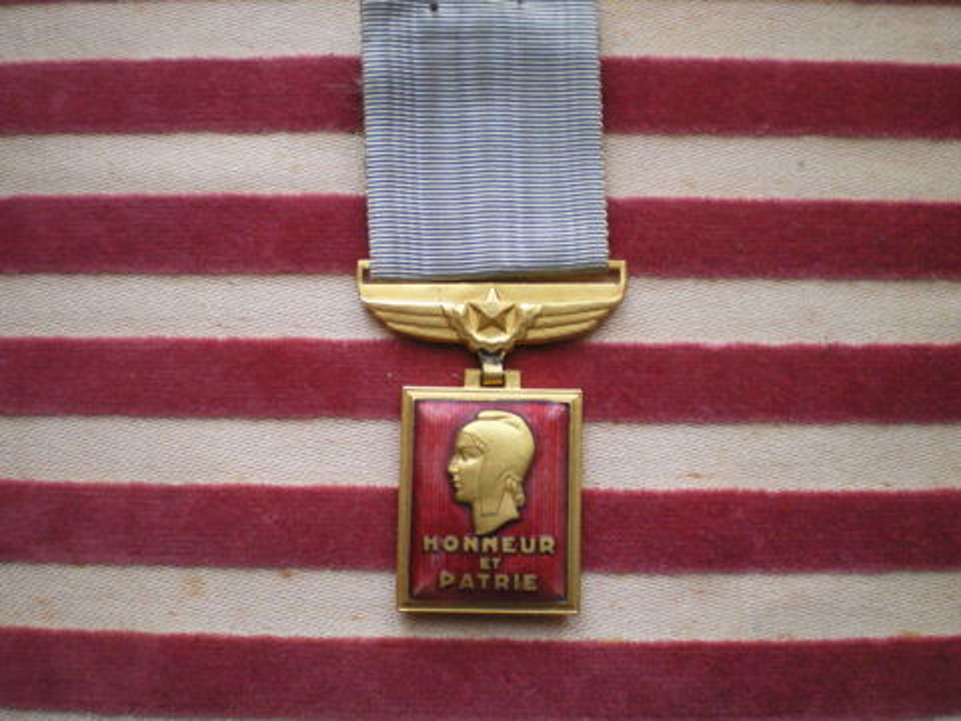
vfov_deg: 37.7
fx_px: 1055
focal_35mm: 38
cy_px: 360
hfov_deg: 49.0
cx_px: 480
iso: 320
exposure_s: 1/50
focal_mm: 6.3
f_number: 3.1
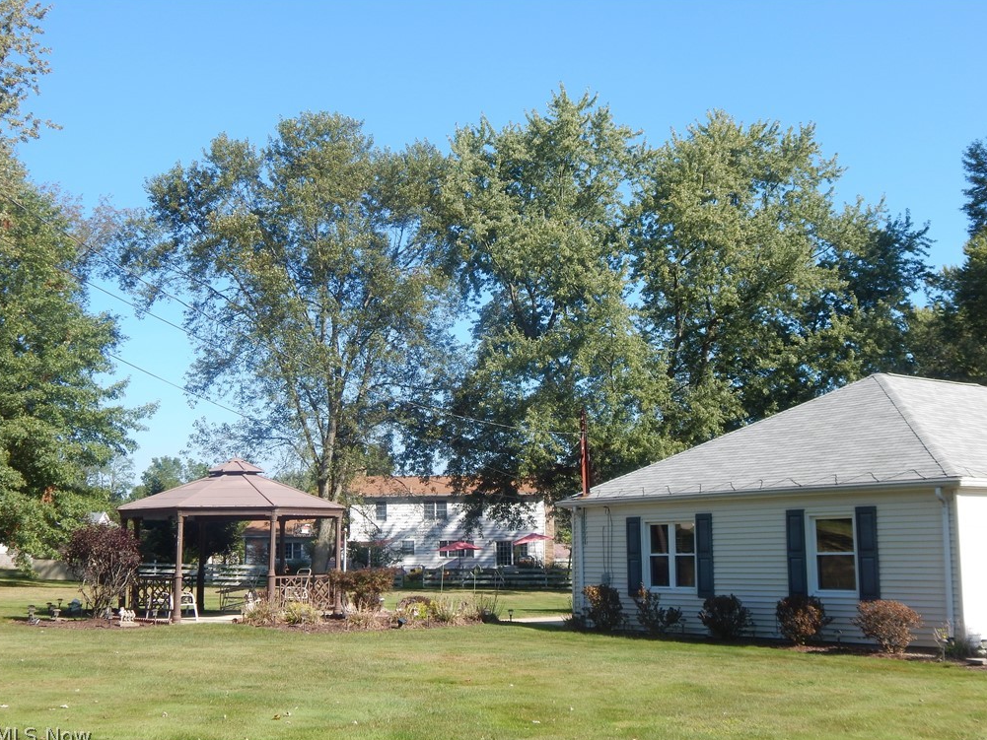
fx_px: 1255
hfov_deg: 42.9
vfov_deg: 32.9
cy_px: 373
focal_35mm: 44
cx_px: 493
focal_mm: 7.7
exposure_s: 1/640
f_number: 3.6
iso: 125
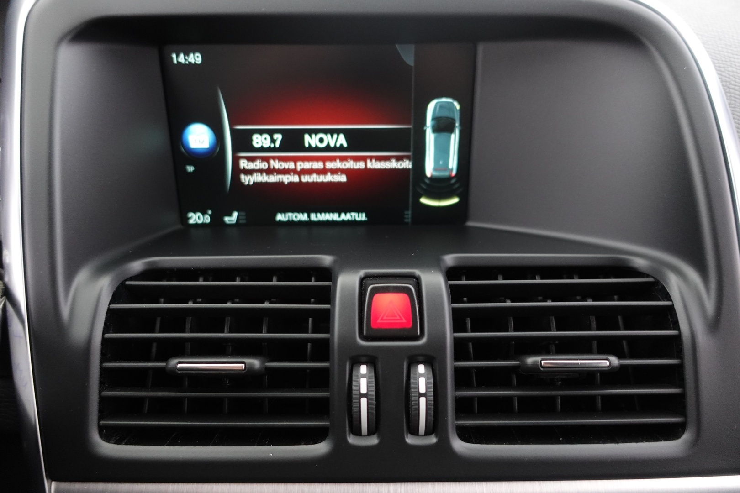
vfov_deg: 53.1
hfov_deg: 73.7
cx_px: 370
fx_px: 493
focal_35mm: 24
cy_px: 246
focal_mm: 9.4
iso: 800
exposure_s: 1/13
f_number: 1.8
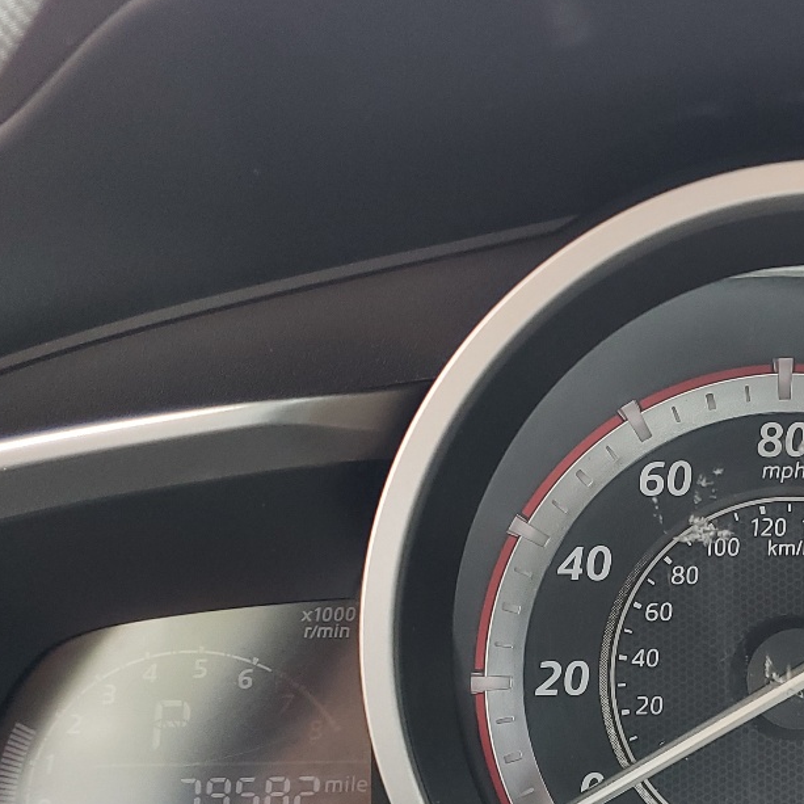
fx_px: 1577
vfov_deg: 28.0
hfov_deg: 27.3
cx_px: 758
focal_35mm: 60
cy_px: 644
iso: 71
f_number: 1.5
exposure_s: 1/60.2
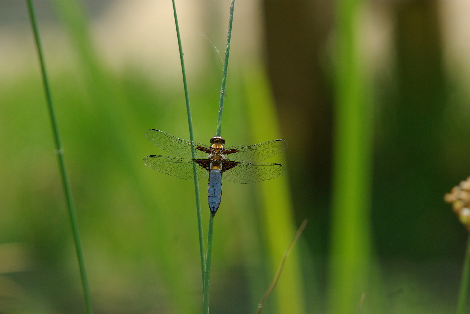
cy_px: 157
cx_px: 235
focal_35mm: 450
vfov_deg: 3.1
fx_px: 5881
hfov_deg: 4.6
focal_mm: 300
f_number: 5.6
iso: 400
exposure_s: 1/750
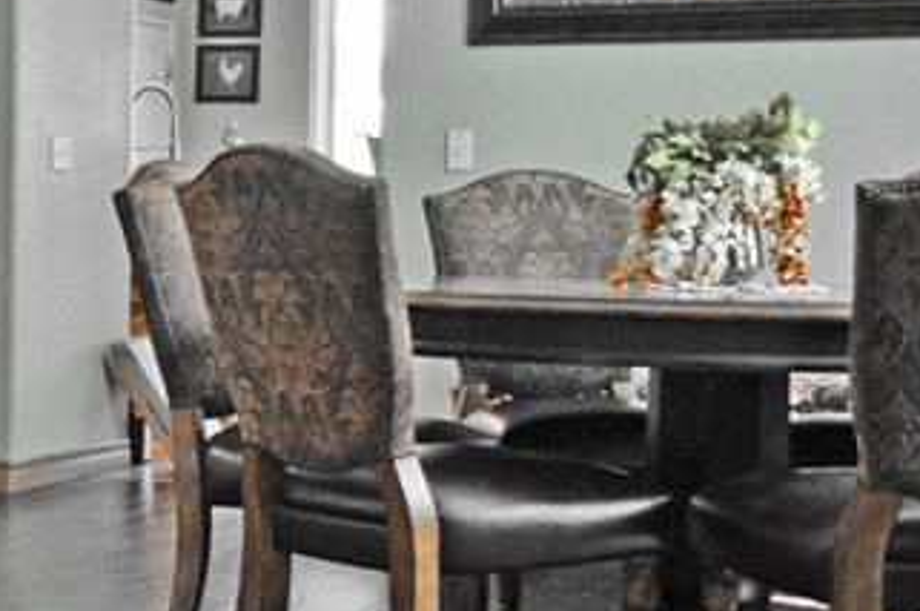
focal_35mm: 86
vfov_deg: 15.8
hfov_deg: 22.5
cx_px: -60
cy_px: 287
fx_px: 2194
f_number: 3.5
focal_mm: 18
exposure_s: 1/50
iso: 800
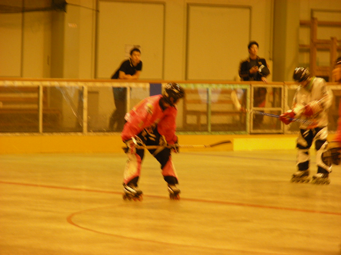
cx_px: 170
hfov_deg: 8.6
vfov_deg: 6.5
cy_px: 128
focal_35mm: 230
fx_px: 2266
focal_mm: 38.3
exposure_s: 1/19
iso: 200
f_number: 3.5
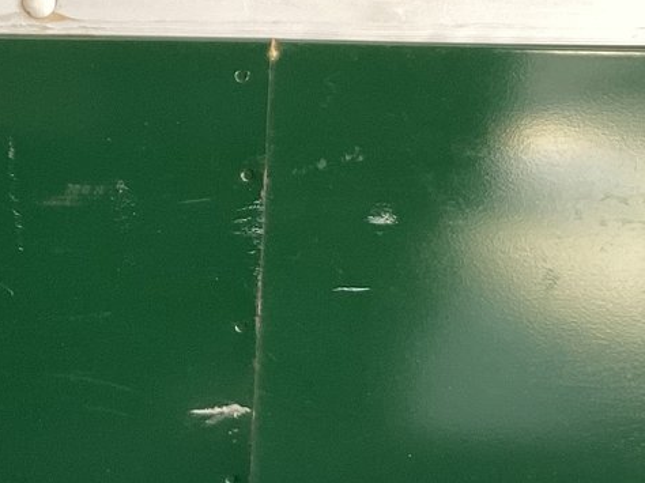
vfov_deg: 14.9
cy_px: 277
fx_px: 1844
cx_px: 194
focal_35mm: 99
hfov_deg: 19.8
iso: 50
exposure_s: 1/60
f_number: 2.4
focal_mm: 3.3
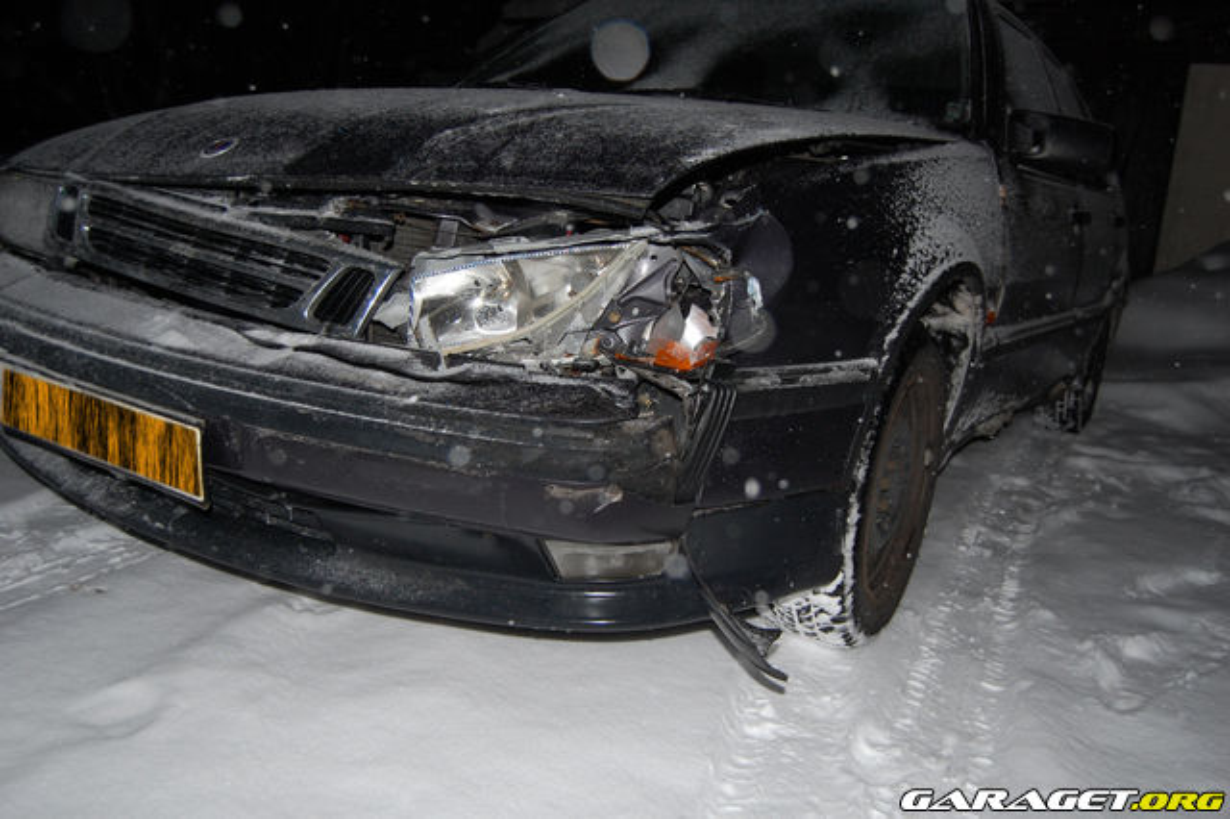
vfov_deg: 43.6
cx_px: 615
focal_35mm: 30
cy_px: 410
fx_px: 1024
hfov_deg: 62.0
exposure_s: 1/60
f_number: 3.8
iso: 400
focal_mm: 20
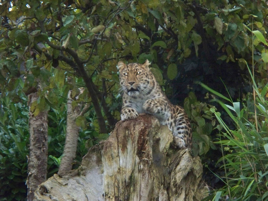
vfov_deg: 8.2
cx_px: 134
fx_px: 1394
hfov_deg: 11.0
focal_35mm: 180
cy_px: 100
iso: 400
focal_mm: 37.7
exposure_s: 1/100
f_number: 5.1
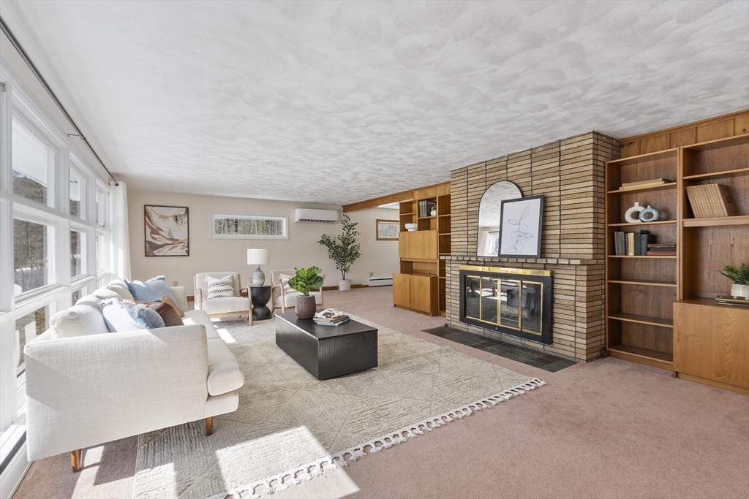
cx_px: 374
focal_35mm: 15
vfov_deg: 77.3
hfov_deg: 100.4
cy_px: 250
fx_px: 312
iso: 400
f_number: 6.3
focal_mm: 10
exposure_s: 1/40
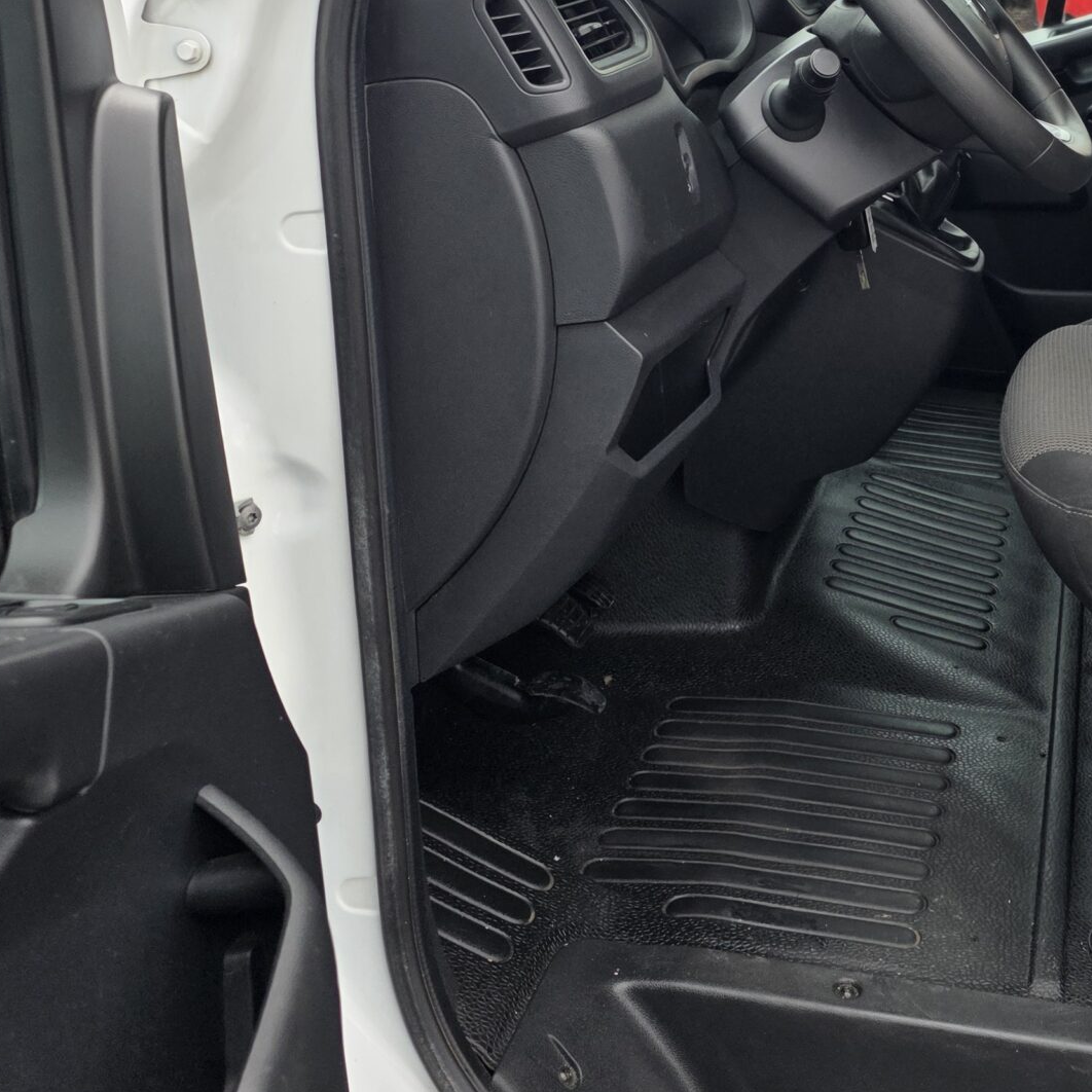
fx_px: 1749
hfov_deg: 32.9
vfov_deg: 33.5
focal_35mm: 49
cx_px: 980
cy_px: 196
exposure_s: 1/180
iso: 80
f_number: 1.7
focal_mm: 6.25
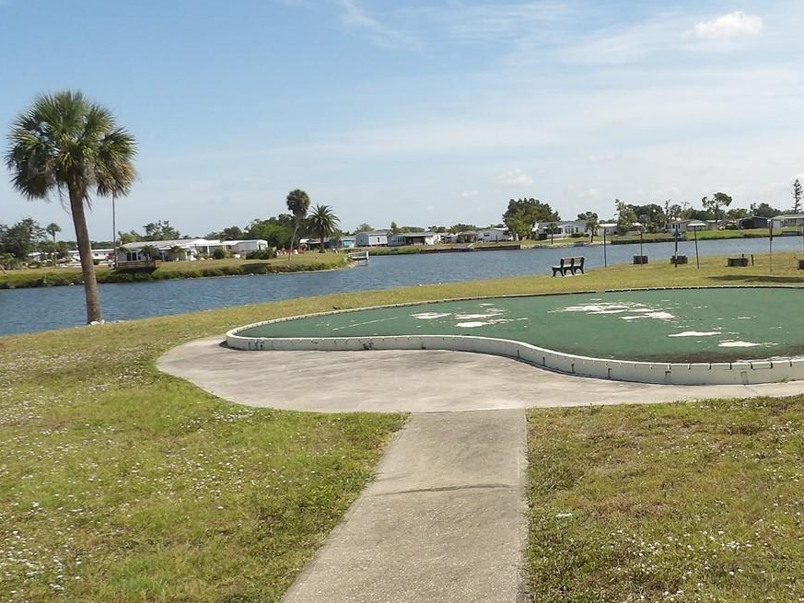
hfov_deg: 41.3
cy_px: 360
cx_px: 627
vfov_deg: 32.8
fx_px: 1022
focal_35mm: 44
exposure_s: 1/534
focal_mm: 4.3
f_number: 4.6
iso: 100
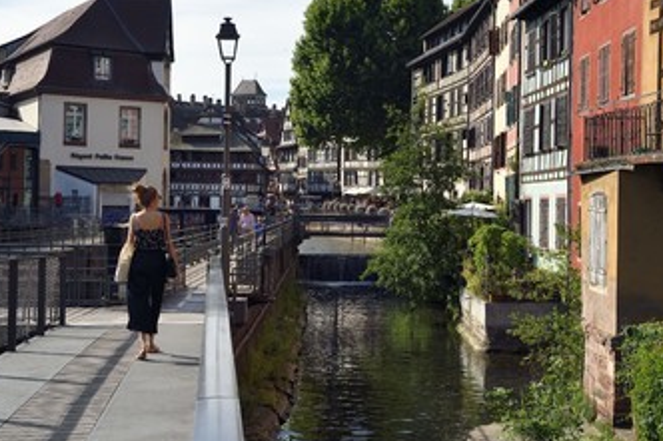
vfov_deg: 23.7
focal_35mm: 57
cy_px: 196
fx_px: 1049
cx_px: 389
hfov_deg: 35.0
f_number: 10
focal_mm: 45
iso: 200
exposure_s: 1/320
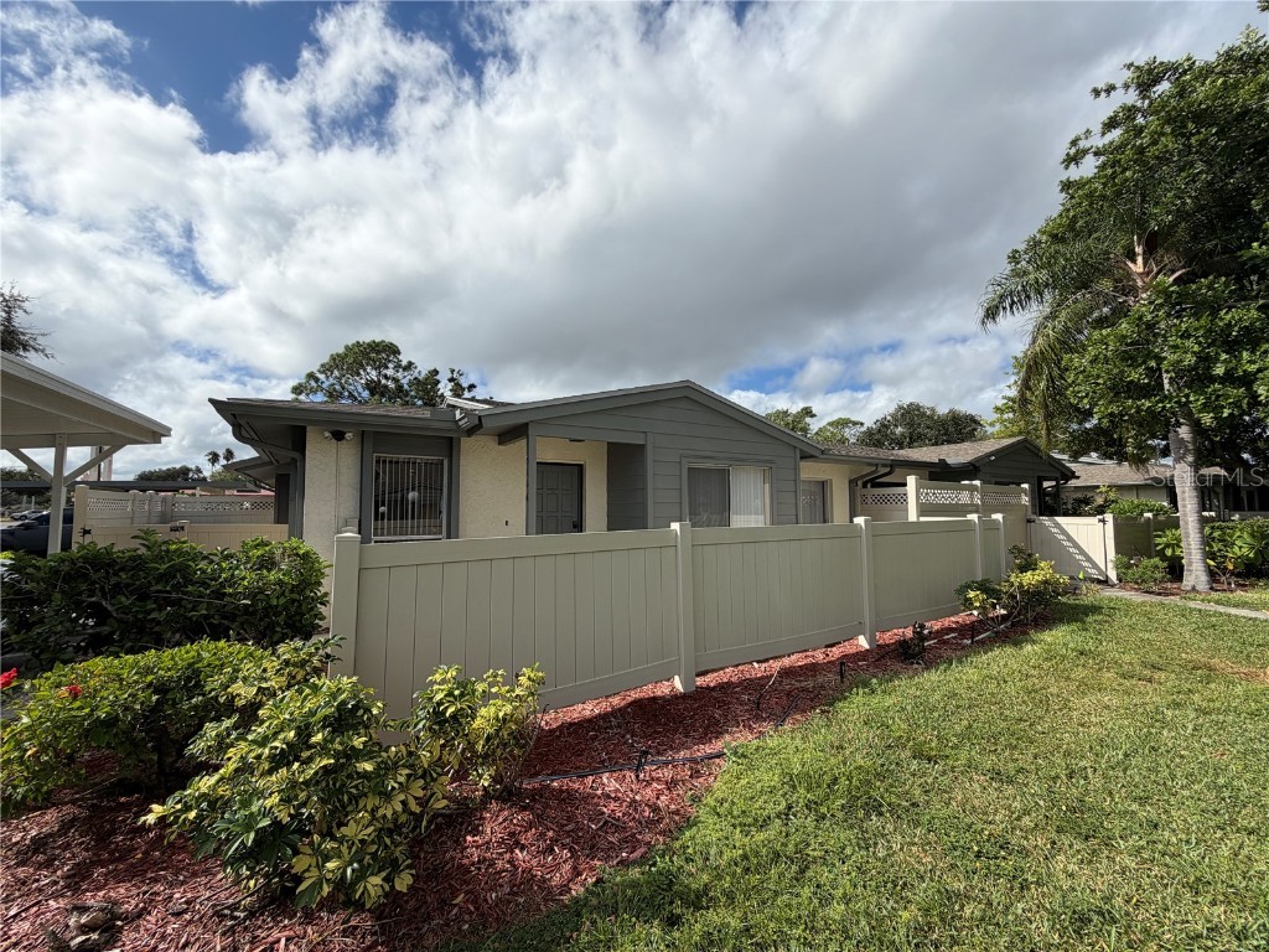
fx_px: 513
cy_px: 476
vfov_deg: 85.7
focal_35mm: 14
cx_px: 634
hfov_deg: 102.1
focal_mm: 2.22
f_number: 2.2
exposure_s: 1/1339
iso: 20
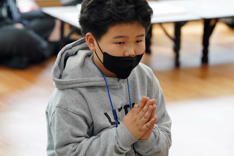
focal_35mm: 155
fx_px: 1008
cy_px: 75
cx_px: 110
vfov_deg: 8.9
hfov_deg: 13.2
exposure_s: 1/160
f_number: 4
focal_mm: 132
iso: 1250
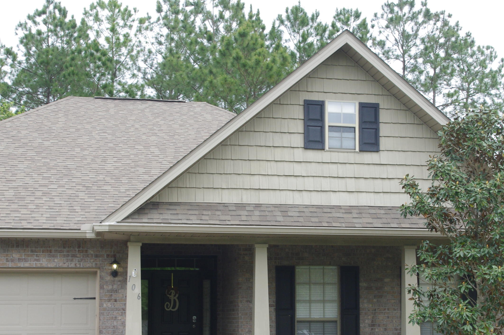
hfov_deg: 29.2
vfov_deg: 19.6
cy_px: 217
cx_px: 287
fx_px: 965
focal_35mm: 69
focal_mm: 32.5
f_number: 11
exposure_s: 1/125
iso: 400
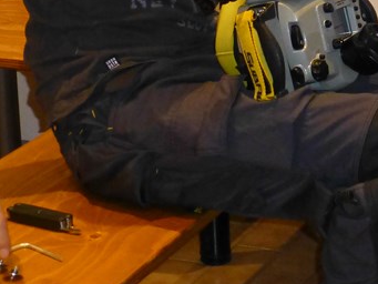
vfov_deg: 9.6
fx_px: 1671
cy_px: 11
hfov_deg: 12.6
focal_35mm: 153
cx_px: 442
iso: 800
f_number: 4.4
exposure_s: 1/60
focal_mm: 9
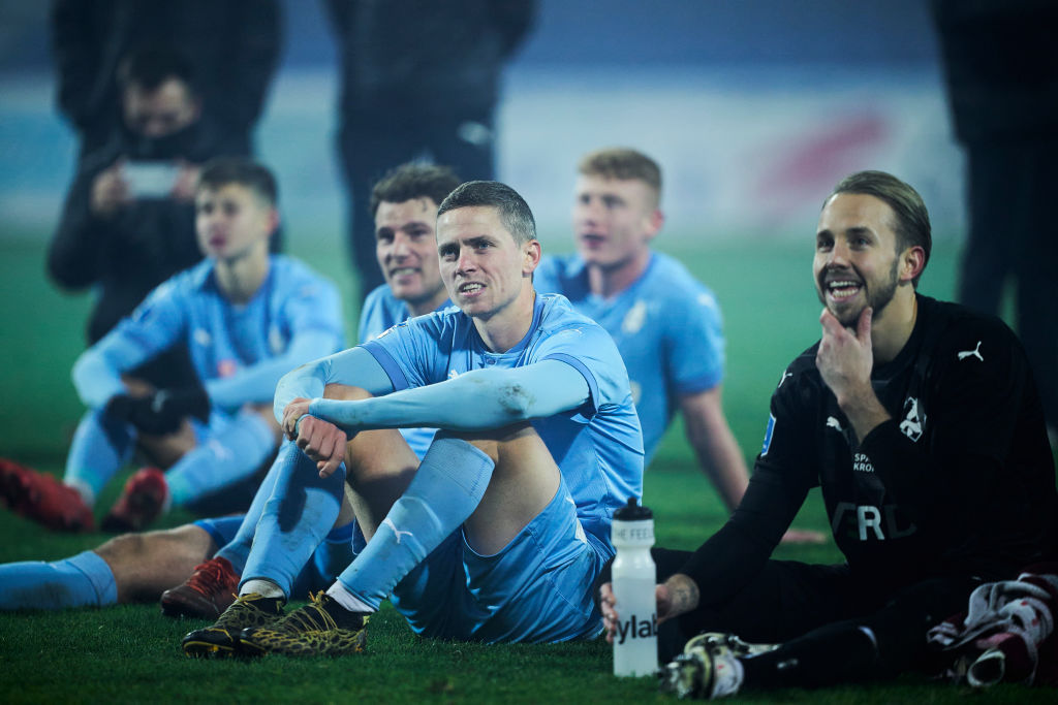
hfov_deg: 5.2
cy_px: 352
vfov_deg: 3.4
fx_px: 11756
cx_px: 529
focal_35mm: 400
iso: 5000
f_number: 2.8
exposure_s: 1/1250
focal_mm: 400
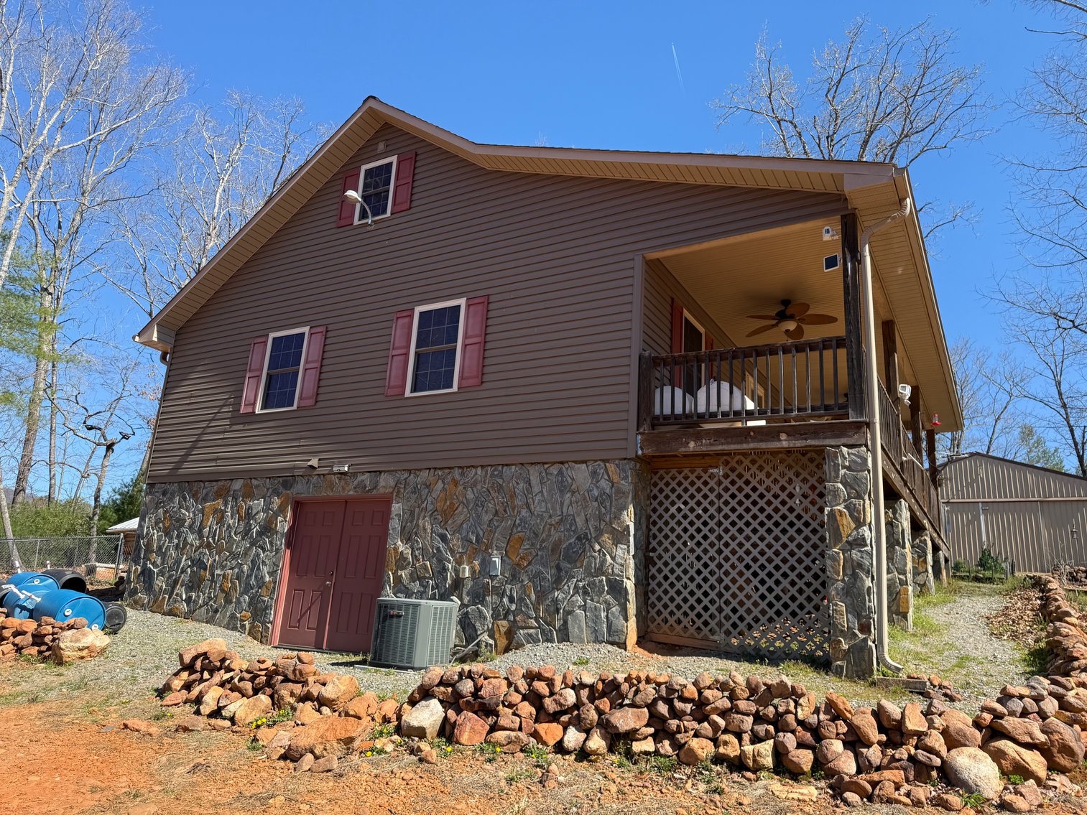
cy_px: 408
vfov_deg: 56.8
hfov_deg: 71.6
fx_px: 754
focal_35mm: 24
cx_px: 544
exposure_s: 1/1770
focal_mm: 6.76
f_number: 1.78
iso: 80
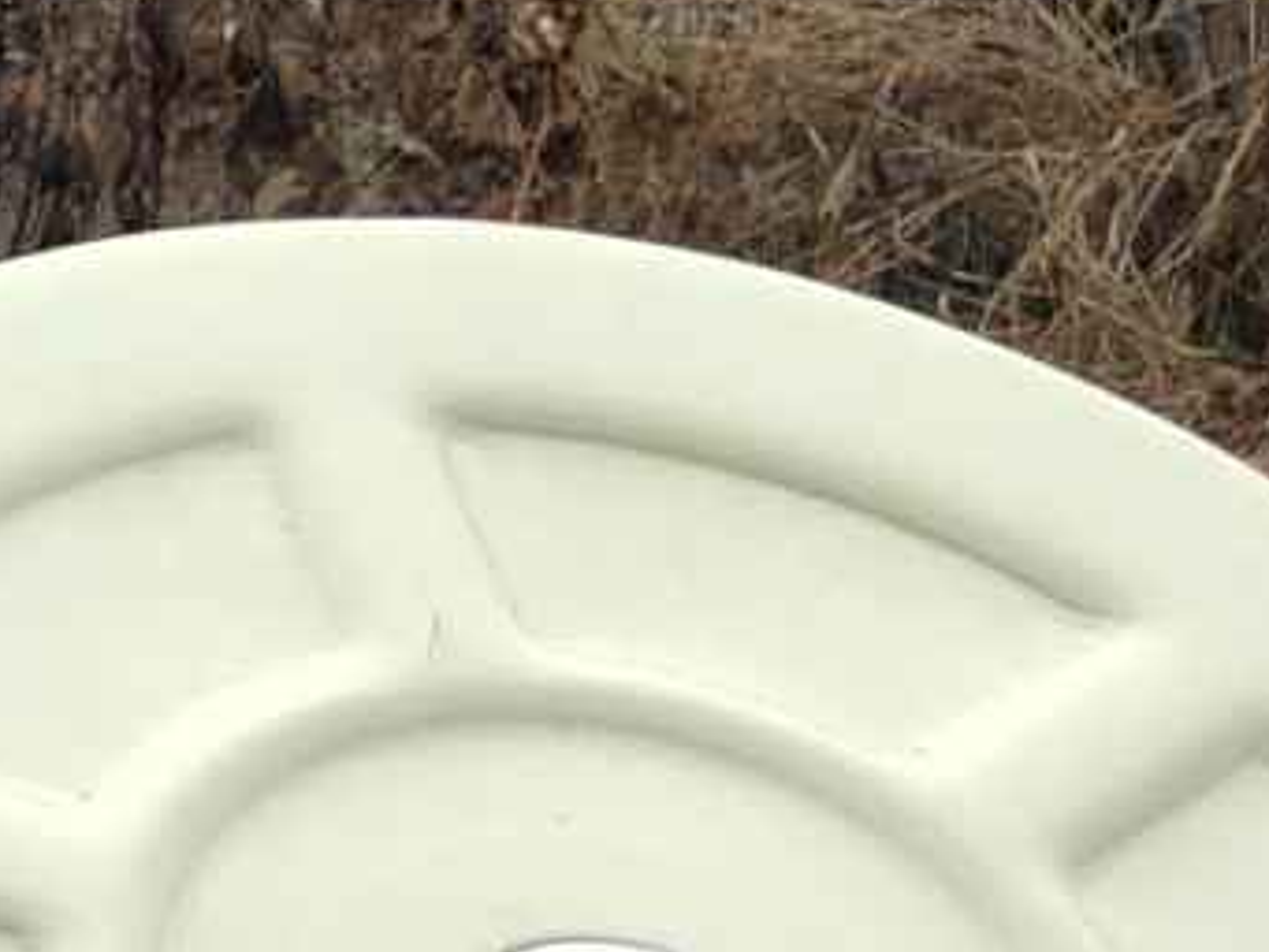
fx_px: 6198
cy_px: 1610
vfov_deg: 8.5
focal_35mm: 169
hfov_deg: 10.1
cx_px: -1864
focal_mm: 4.35
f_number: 1.79
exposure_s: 1/164
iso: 50
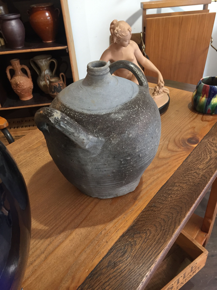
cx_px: 108
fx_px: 242
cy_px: 145
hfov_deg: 48.2
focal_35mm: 29
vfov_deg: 61.7
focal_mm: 4.15
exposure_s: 1/33
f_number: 2.2
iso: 160
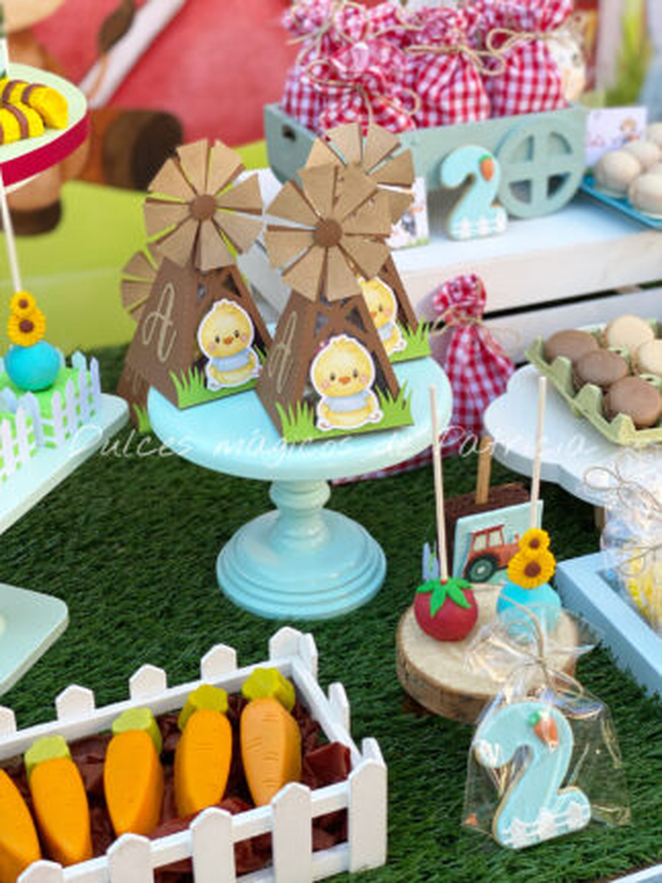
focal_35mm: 52
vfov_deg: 36.8
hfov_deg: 28.0
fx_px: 1327
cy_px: 442
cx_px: 331
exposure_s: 1/122
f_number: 2
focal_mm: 6
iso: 25
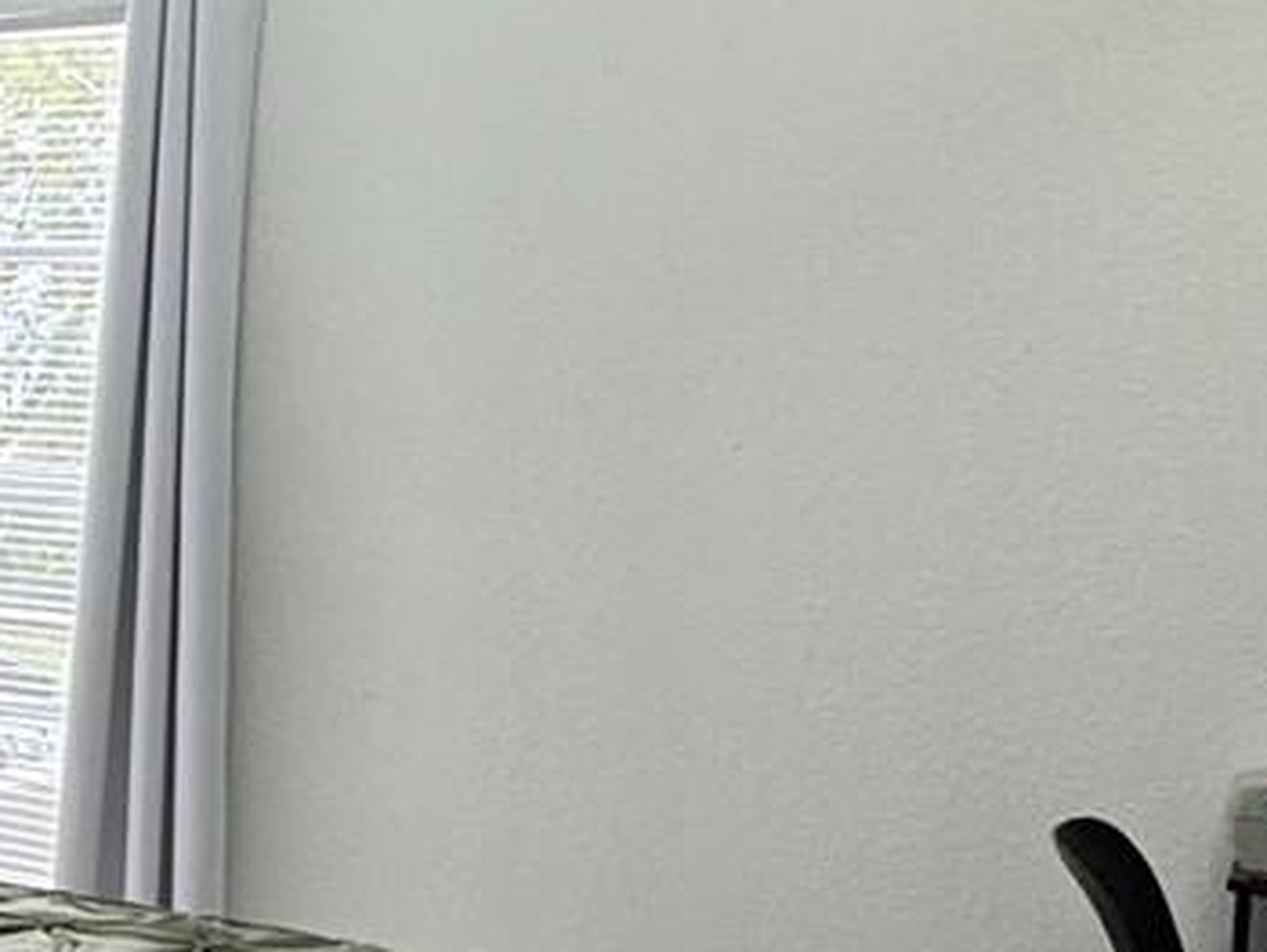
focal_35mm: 64
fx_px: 2344
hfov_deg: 27.1
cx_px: -214
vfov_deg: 23.0
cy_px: 456
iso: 125
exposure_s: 1/120
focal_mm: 2.22
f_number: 2.2
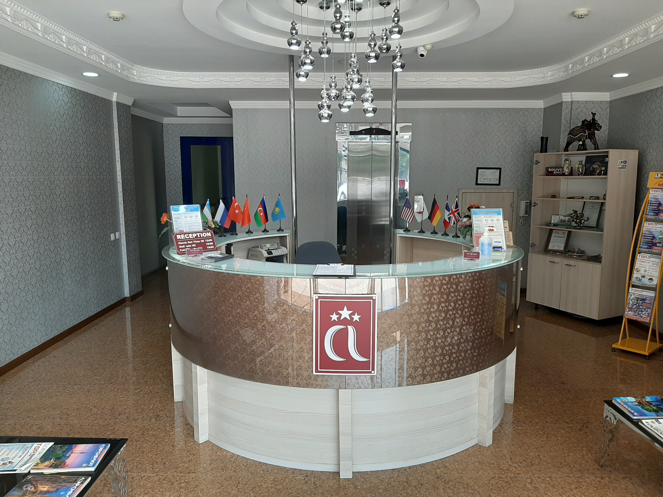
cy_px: 248
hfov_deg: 67.3
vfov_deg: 53.1
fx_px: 498
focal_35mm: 26
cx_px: 332
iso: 40
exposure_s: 1/138
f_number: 1.7
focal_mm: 3.93
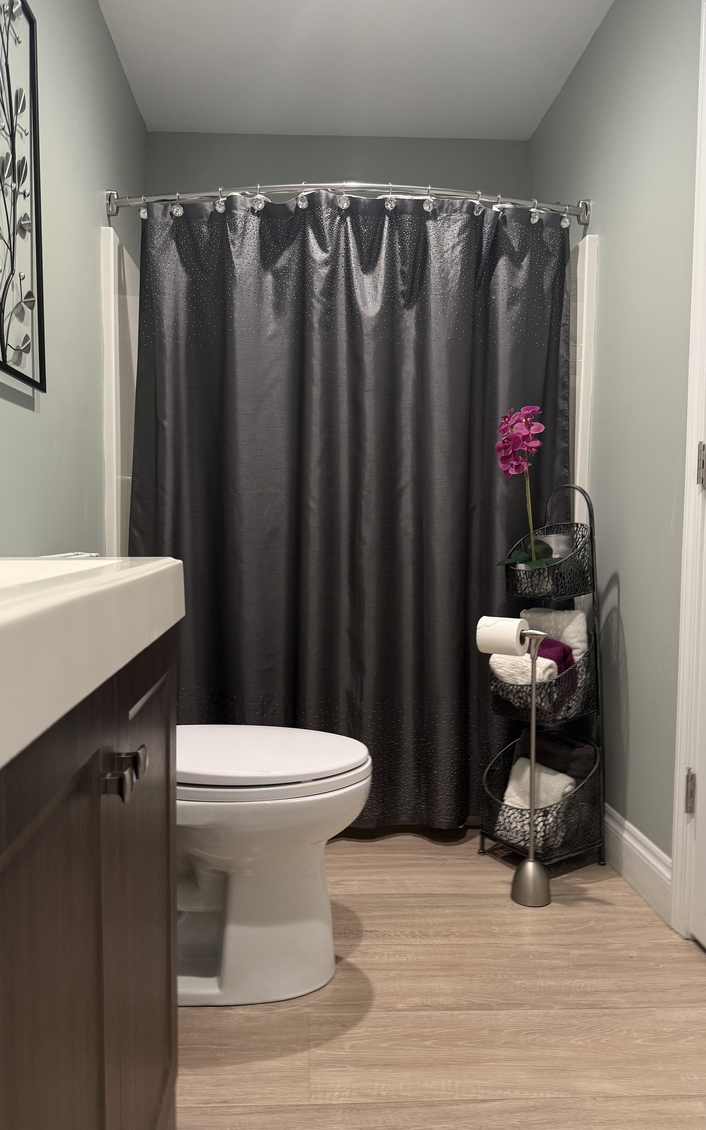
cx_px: 326
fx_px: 800
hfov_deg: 47.6
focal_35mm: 26
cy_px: 572
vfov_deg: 70.4
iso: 160
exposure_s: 1/60
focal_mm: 6.76
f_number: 1.78
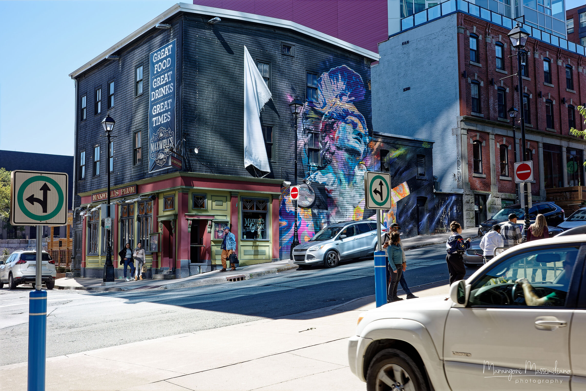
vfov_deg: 33.4
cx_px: 293
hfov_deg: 48.5
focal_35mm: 40
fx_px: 651
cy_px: 196
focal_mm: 26
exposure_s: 1/125
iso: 100
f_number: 6.3
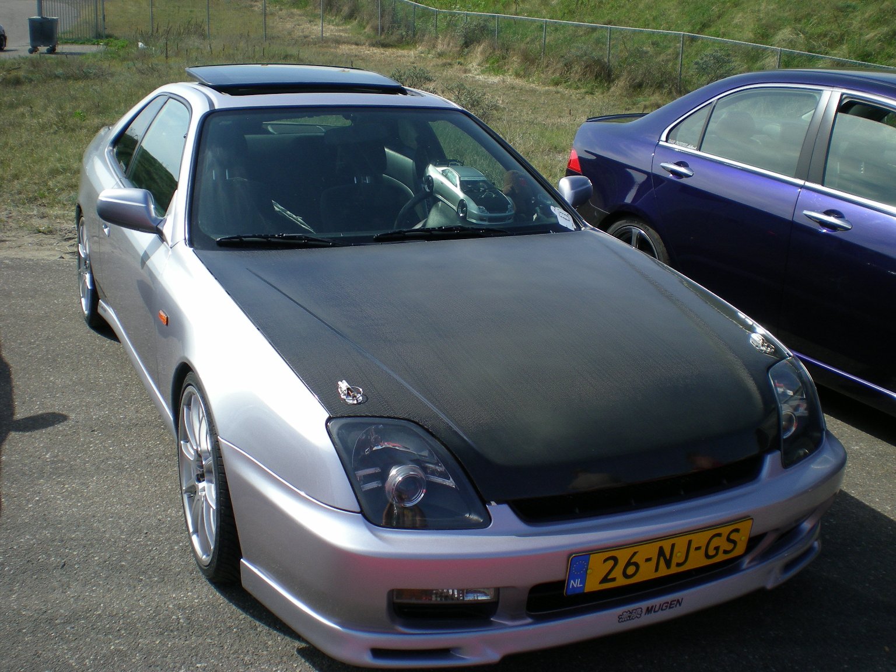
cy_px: 336
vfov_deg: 37.7
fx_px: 984
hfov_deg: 49.0
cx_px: 448
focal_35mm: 38
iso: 50
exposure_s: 1/320
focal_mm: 6.3
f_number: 4.6
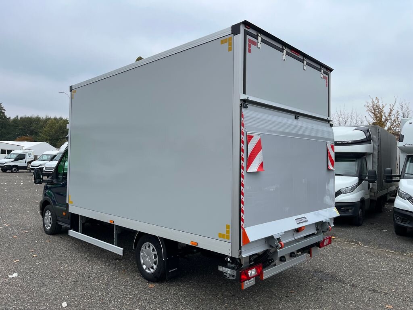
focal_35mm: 26
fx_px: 310
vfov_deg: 53.1
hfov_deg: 67.3
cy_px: 155
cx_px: 206
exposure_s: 1/1129
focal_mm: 5.1
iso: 50
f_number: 1.6
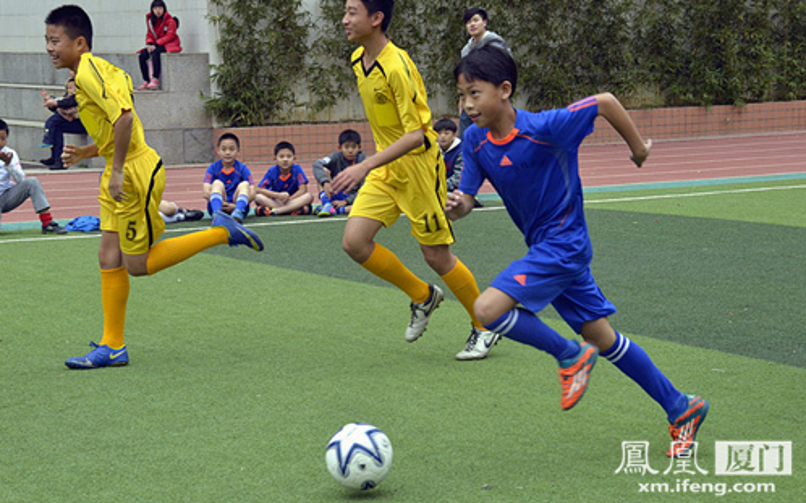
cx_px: 403
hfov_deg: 21.9
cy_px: 239
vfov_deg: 13.8
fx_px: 2086
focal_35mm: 95
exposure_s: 1/500
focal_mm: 62
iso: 800
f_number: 10
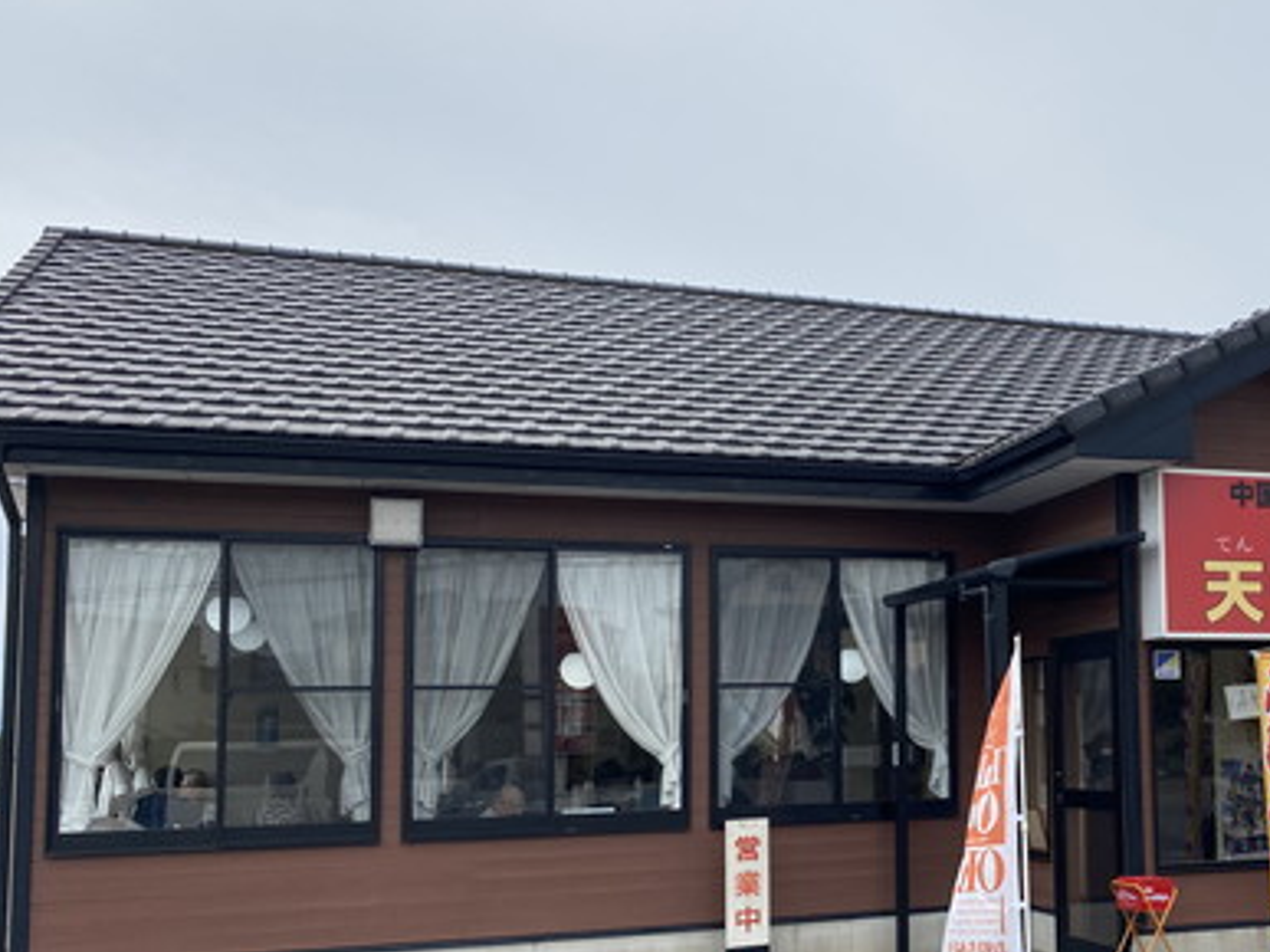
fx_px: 1577
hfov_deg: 41.8
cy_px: 611
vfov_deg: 33.4
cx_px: 1027
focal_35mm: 43
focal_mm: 4.25
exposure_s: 1/2105
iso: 32
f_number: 1.8
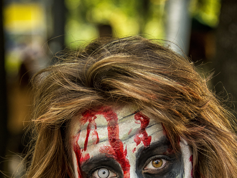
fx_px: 1559
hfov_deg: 8.7
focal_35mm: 228
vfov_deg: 6.5
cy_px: 177
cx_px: 118
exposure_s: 1/200
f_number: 5.6
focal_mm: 105
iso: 800
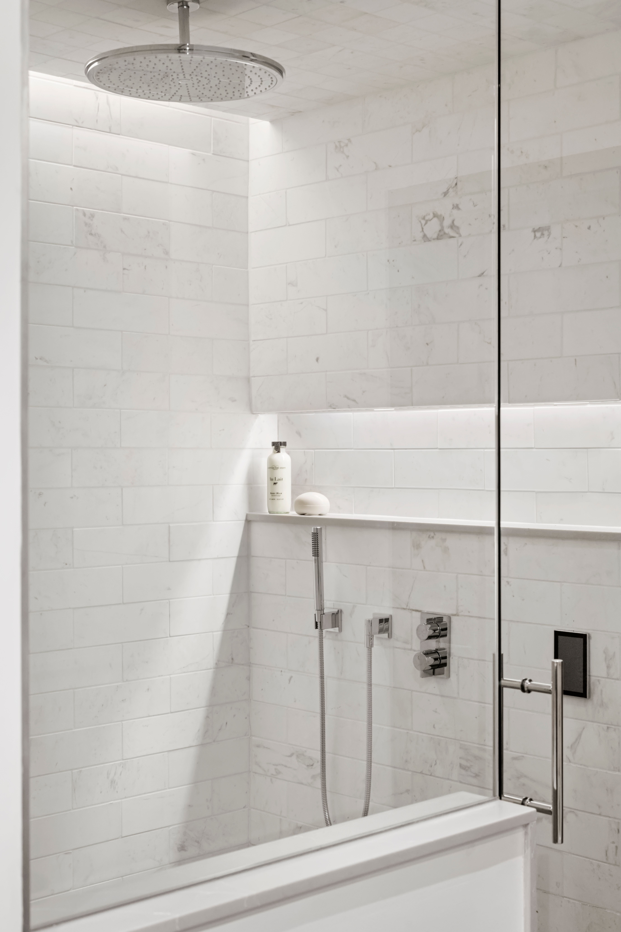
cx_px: 310
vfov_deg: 39.6
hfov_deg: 27.0
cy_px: 466
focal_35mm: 50
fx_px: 1294
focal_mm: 50
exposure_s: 1/50
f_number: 6.3
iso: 1000
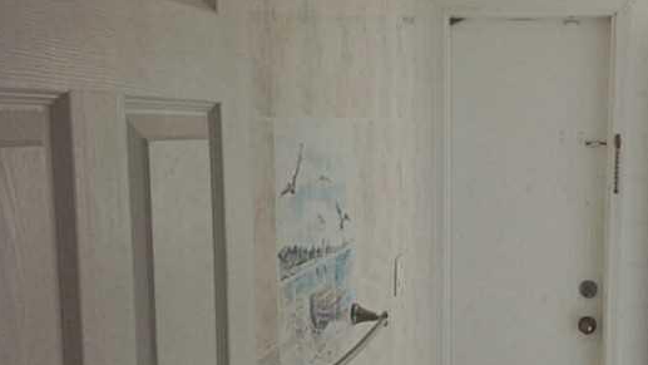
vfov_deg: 20.3
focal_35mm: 59
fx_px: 1014
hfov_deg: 34.6
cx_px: 496
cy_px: 253
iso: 50
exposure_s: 1/315
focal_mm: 4.28
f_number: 2.4
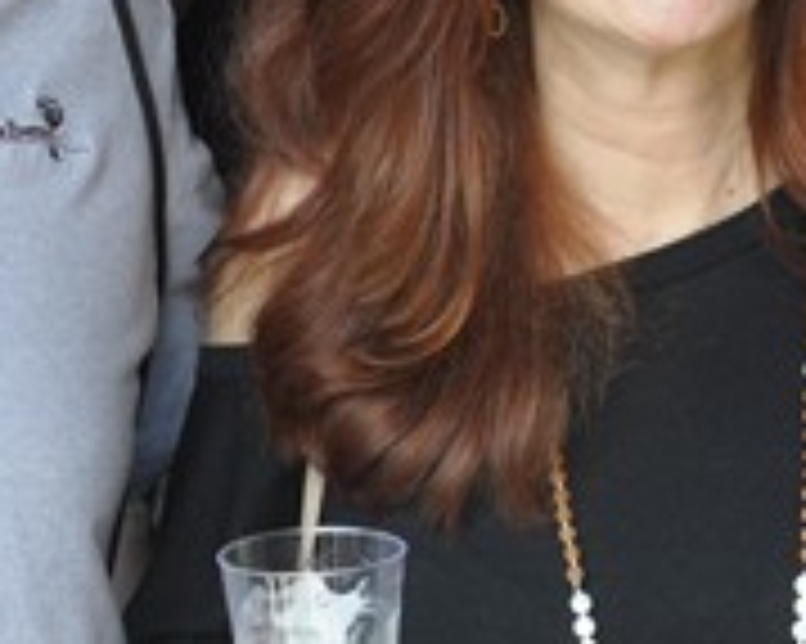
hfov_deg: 11.7
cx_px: 212
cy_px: 603
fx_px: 3925
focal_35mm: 165
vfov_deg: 9.3
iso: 400
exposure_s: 1/80
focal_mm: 21
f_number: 9
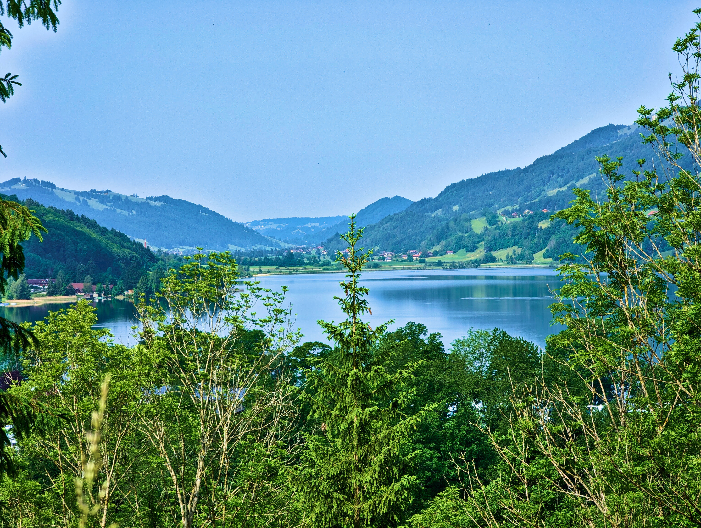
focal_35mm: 104
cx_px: 350
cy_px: 264
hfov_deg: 18.9
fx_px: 2109
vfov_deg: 14.3
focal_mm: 19
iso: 40
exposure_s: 1/308
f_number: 3.5
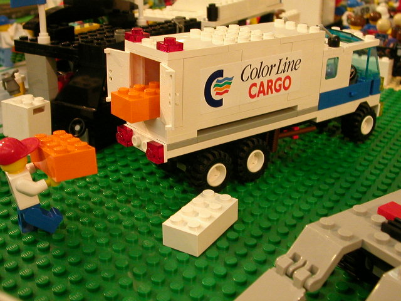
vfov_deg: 29.7
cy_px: 150
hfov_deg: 38.9
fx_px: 568
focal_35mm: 49
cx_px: 200
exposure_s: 1/22.9
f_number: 3.2
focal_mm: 7.5
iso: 293
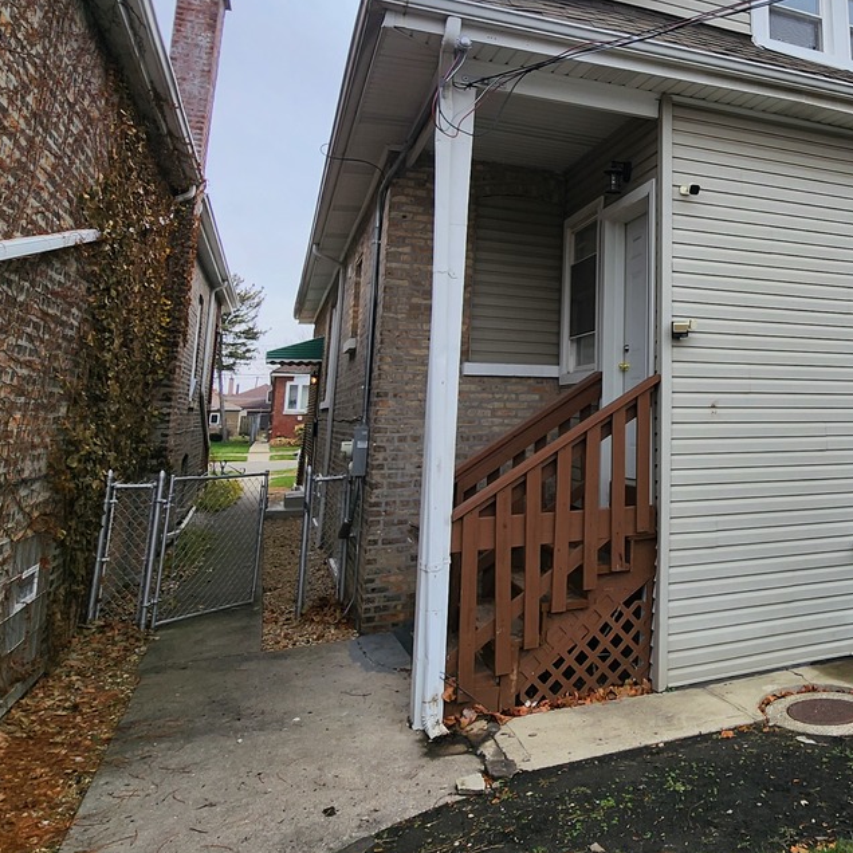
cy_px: 280
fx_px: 725
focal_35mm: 26
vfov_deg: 59.5
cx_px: 676
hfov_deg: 56.7
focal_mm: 2.2
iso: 50
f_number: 2.2
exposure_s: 1/657
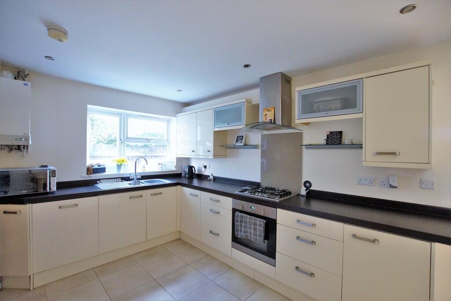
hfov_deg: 100.4
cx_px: 226
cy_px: 150
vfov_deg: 77.3
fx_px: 188
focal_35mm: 15
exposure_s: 1/60
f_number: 3.5
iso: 3200
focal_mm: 10
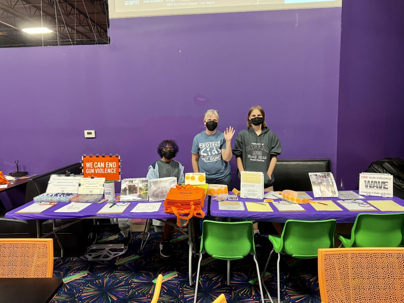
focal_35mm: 26
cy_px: 152
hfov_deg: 67.3
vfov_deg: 53.1
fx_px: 303
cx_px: 202
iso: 250
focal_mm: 5.7
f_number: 1.5
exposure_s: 1/60
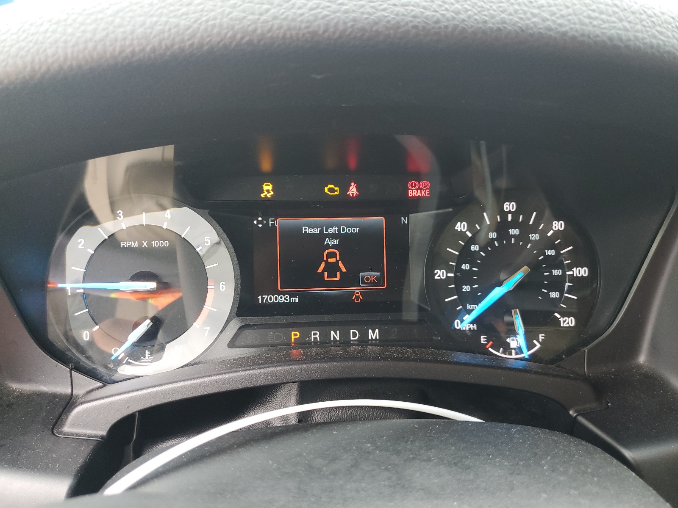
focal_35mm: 26
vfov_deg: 53.1
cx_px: 339
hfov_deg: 67.3
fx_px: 509
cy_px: 254
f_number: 1.5
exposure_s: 1/60.2
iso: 81
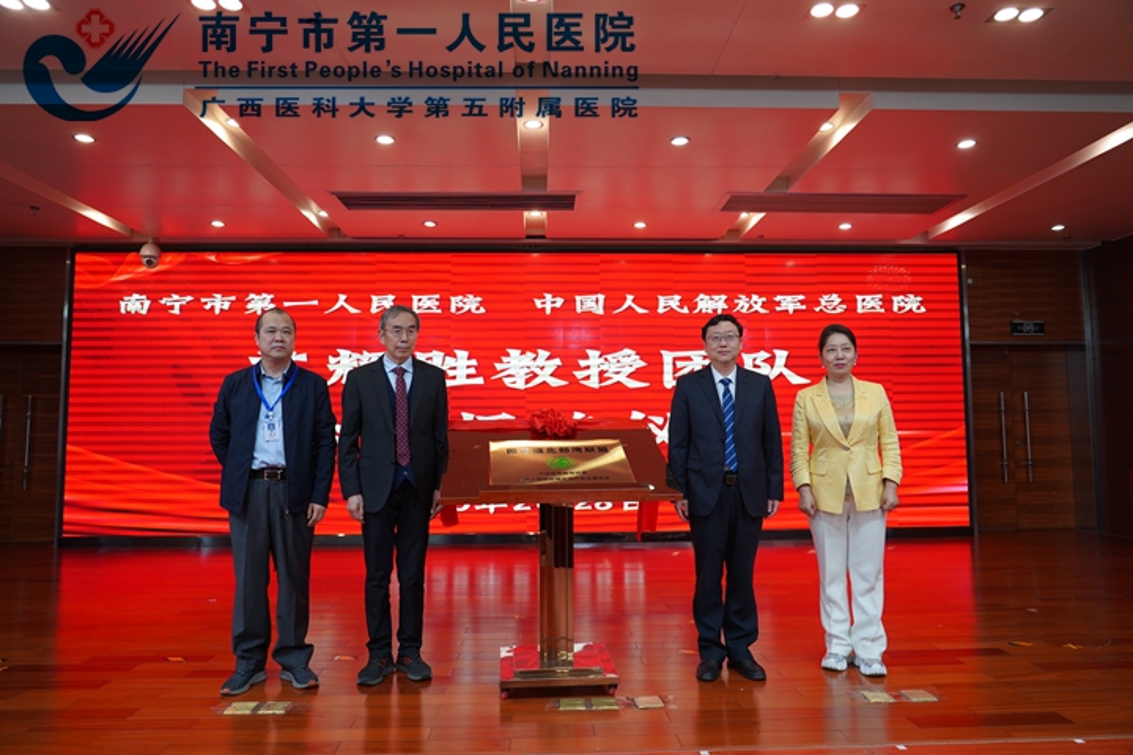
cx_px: 566
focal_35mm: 24
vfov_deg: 53.1
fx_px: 755
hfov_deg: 73.7
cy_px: 378
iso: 1000
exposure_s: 1/160
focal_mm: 24
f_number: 4
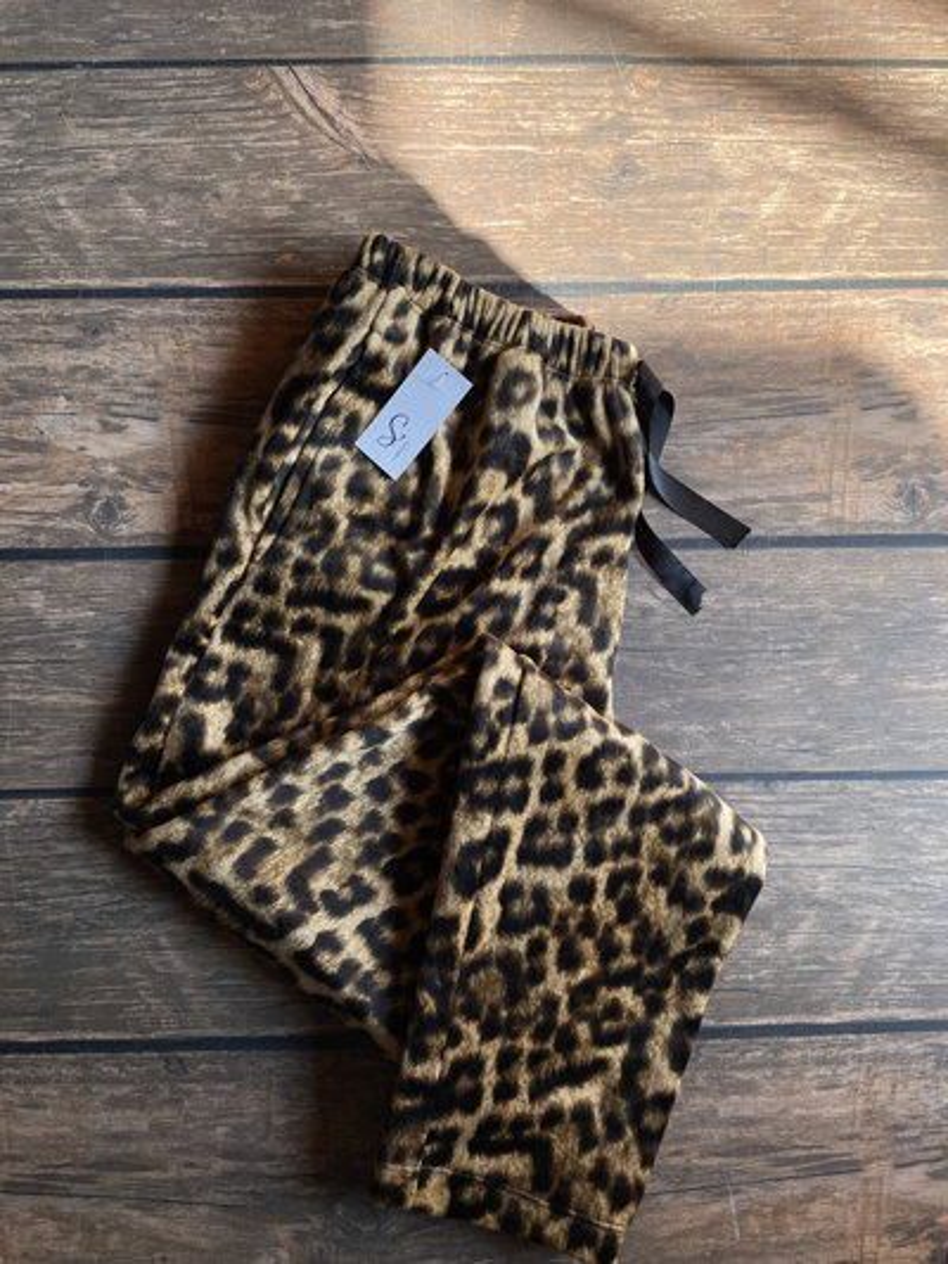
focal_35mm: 26
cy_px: 632
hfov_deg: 53.1
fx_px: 949
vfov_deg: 67.3
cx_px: 474
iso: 32
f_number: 1.8
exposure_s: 1/334
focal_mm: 4.25
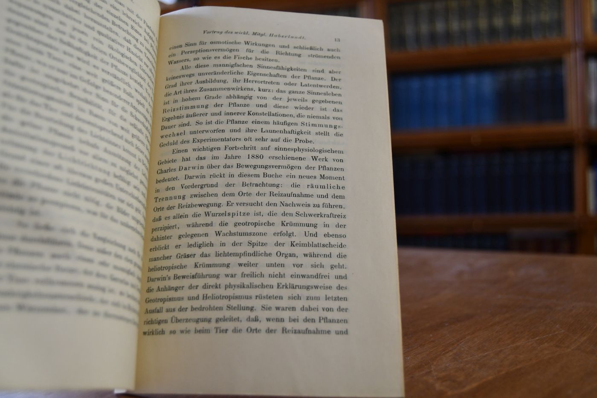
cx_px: 298
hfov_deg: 53.1
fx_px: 597
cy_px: 199
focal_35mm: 36
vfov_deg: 36.9
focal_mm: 24
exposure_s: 1/200
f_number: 3.8
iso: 800
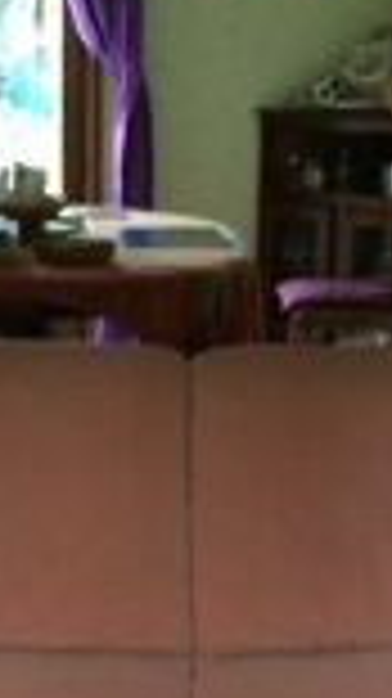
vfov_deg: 21.4
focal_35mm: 98
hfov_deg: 12.3
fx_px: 1814
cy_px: 599
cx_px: 248
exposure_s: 1/17
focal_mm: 4.15
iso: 320
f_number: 2.2
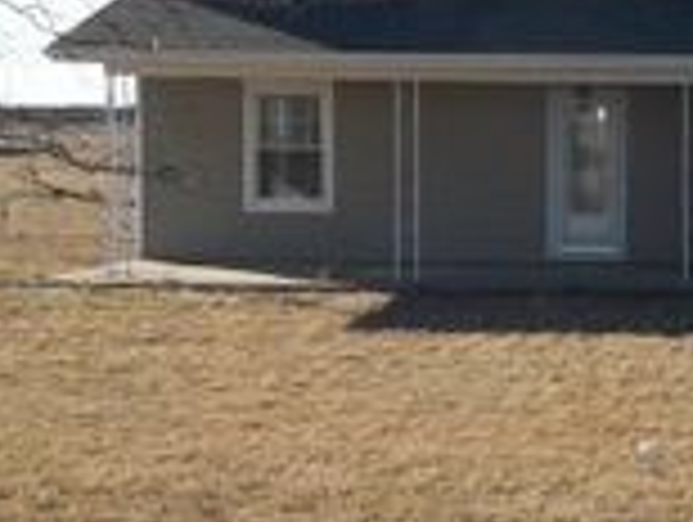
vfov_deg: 17.8
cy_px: 216
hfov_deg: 22.2
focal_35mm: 83
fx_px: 1664
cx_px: 765
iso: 80
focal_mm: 6.6
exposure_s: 1/100
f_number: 10.1
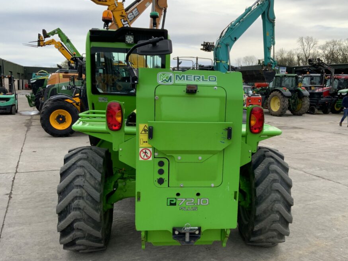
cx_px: 204
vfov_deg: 41.8
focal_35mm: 34
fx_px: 342
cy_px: 137
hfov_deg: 53.7
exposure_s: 1/804
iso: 16
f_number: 1.8
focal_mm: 3
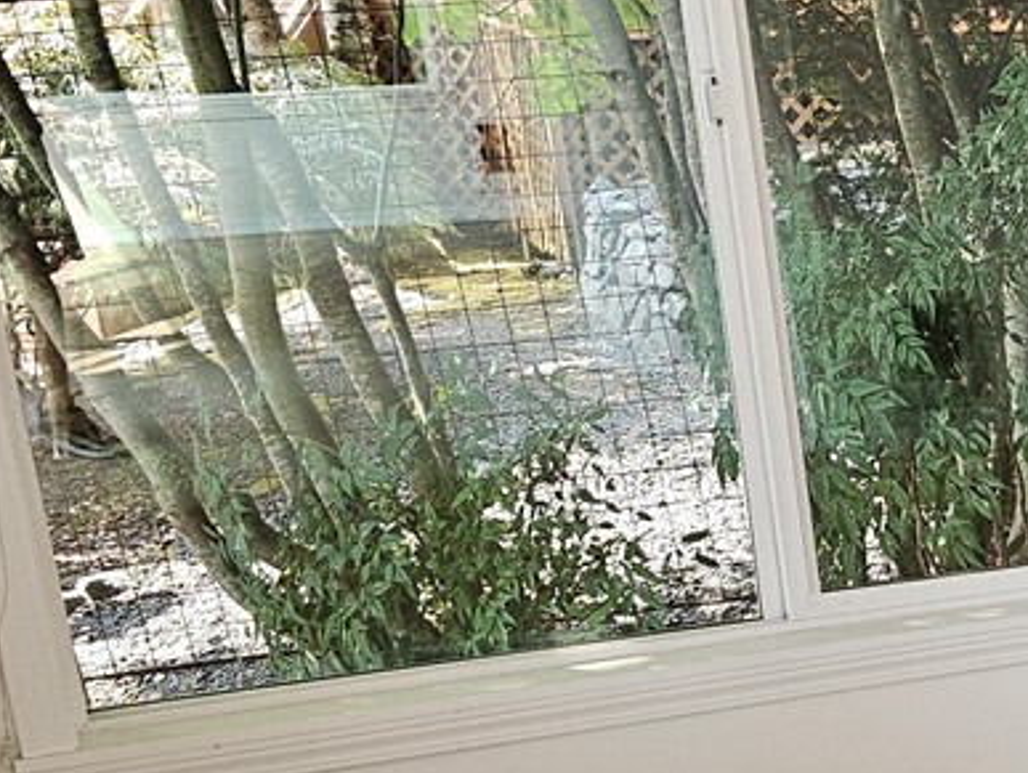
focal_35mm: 95
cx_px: 1817
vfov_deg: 15.2
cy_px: 842
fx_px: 2824
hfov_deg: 17.1
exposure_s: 1/120
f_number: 1.7
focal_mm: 6.3
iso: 80
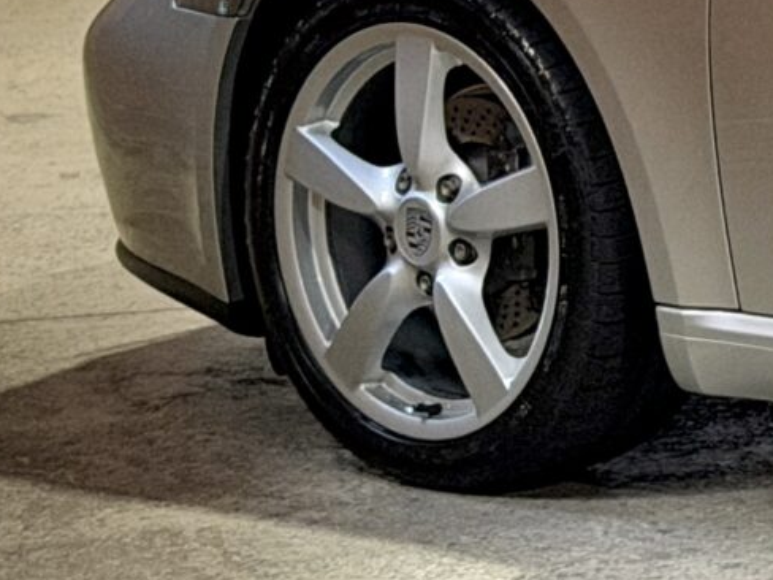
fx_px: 5627
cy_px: -250
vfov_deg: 5.8
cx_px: 1782
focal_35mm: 252
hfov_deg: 7.4
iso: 200
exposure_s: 1/50
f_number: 1.78
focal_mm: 6.76
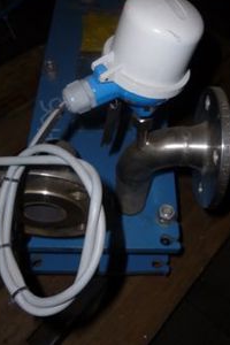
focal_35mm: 37
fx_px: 355
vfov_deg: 51.7
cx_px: 137
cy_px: 144
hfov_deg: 35.8
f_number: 3.1
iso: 100
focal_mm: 4.5
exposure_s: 1/60
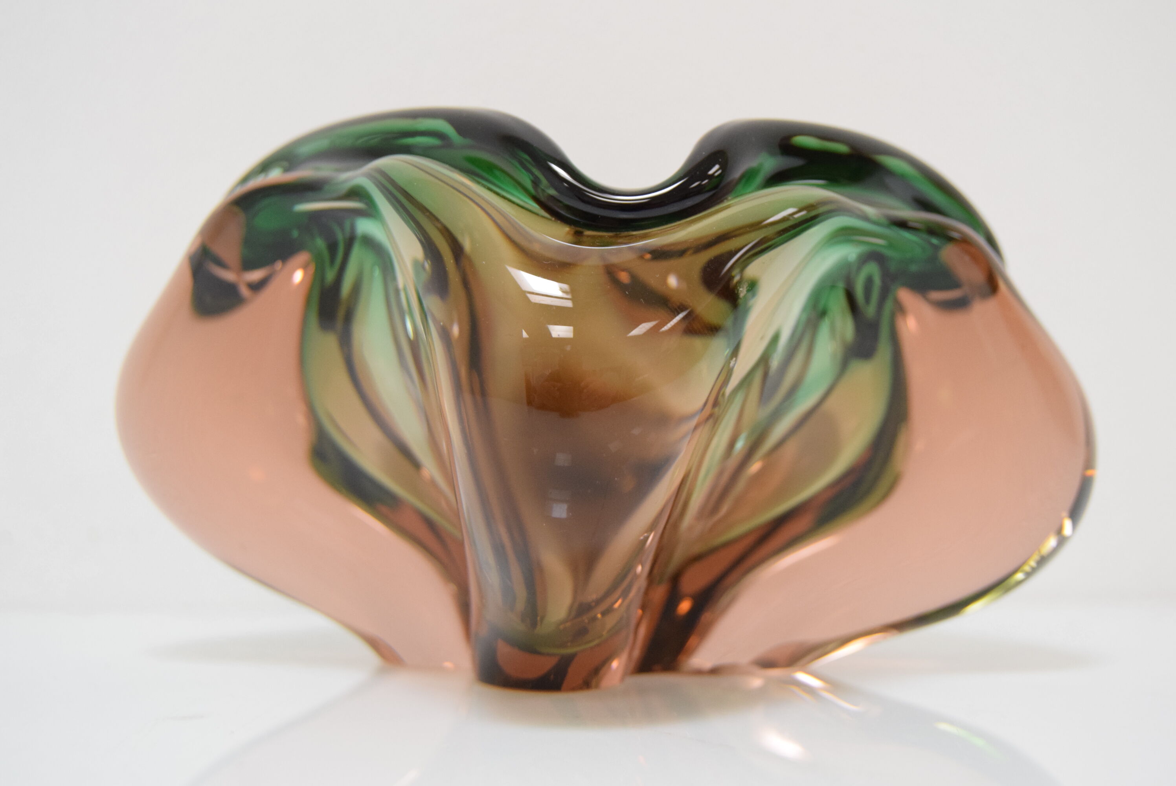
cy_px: 393
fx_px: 1863
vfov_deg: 23.8
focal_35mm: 57
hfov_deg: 35.0
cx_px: 588
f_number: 5.6
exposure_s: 1/125
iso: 1600
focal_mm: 38
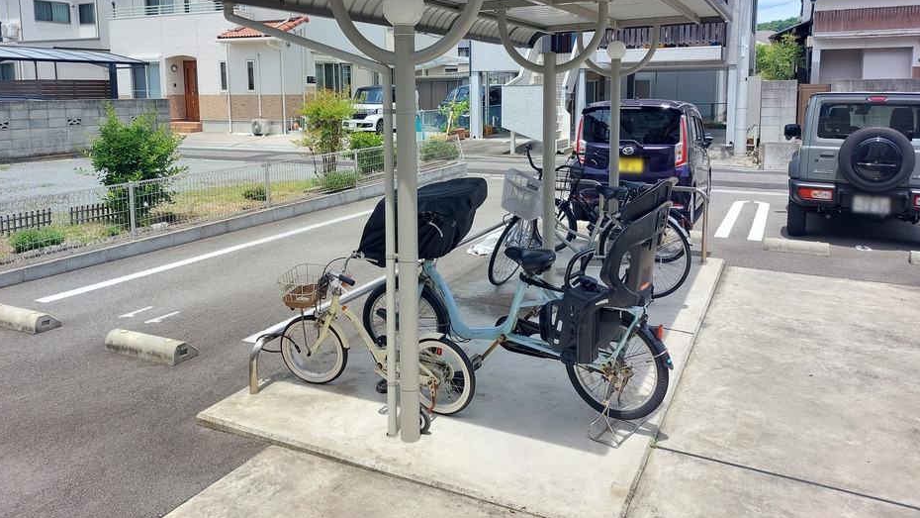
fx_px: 659
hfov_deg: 69.9
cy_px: 171
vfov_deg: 42.3
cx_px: 453
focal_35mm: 27
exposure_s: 1/467
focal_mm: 5.23
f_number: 1.8
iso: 25
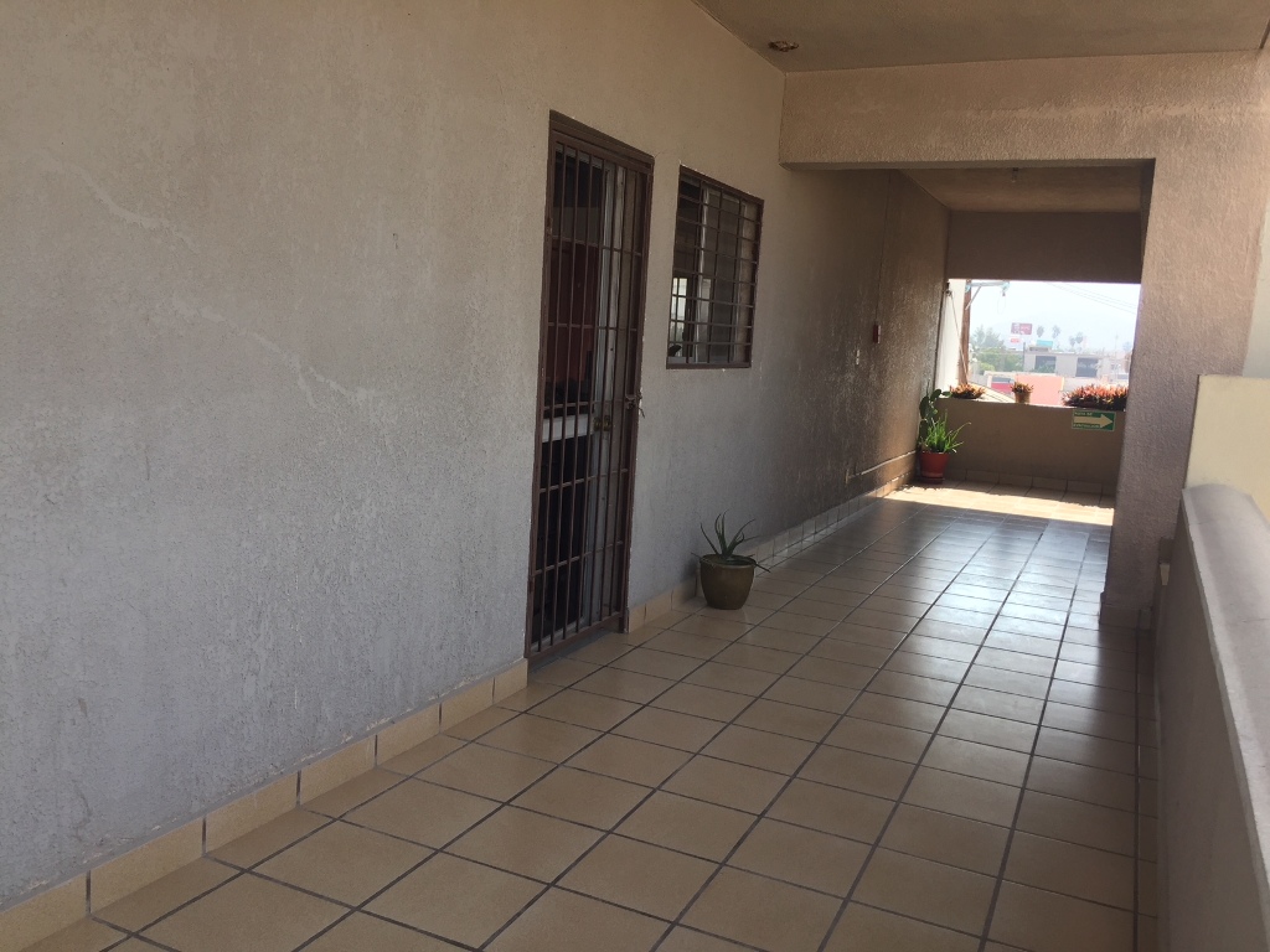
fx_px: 1064
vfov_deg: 48.2
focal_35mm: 29
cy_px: 476
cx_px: 635
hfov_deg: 61.7
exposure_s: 1/465
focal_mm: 4.15
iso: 32
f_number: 2.2
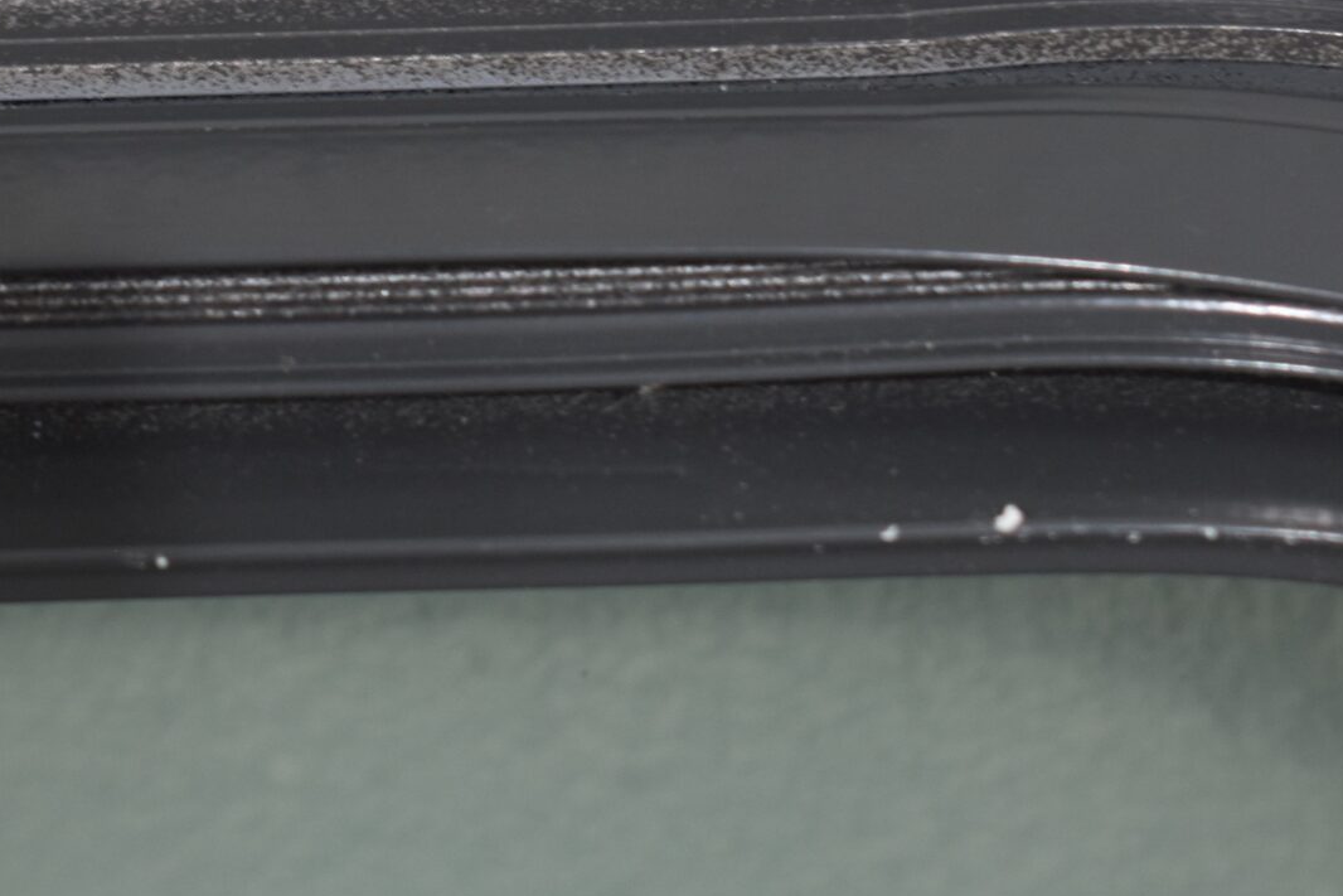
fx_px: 7394
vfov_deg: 6.9
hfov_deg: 10.4
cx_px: 423
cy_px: -21
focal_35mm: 198
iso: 400
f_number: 6.3
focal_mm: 55
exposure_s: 1/60
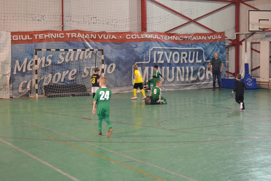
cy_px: 90
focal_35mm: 66
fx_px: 497
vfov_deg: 20.6
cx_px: 136
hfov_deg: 30.5
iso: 2800
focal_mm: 44
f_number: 5.3
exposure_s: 1/60
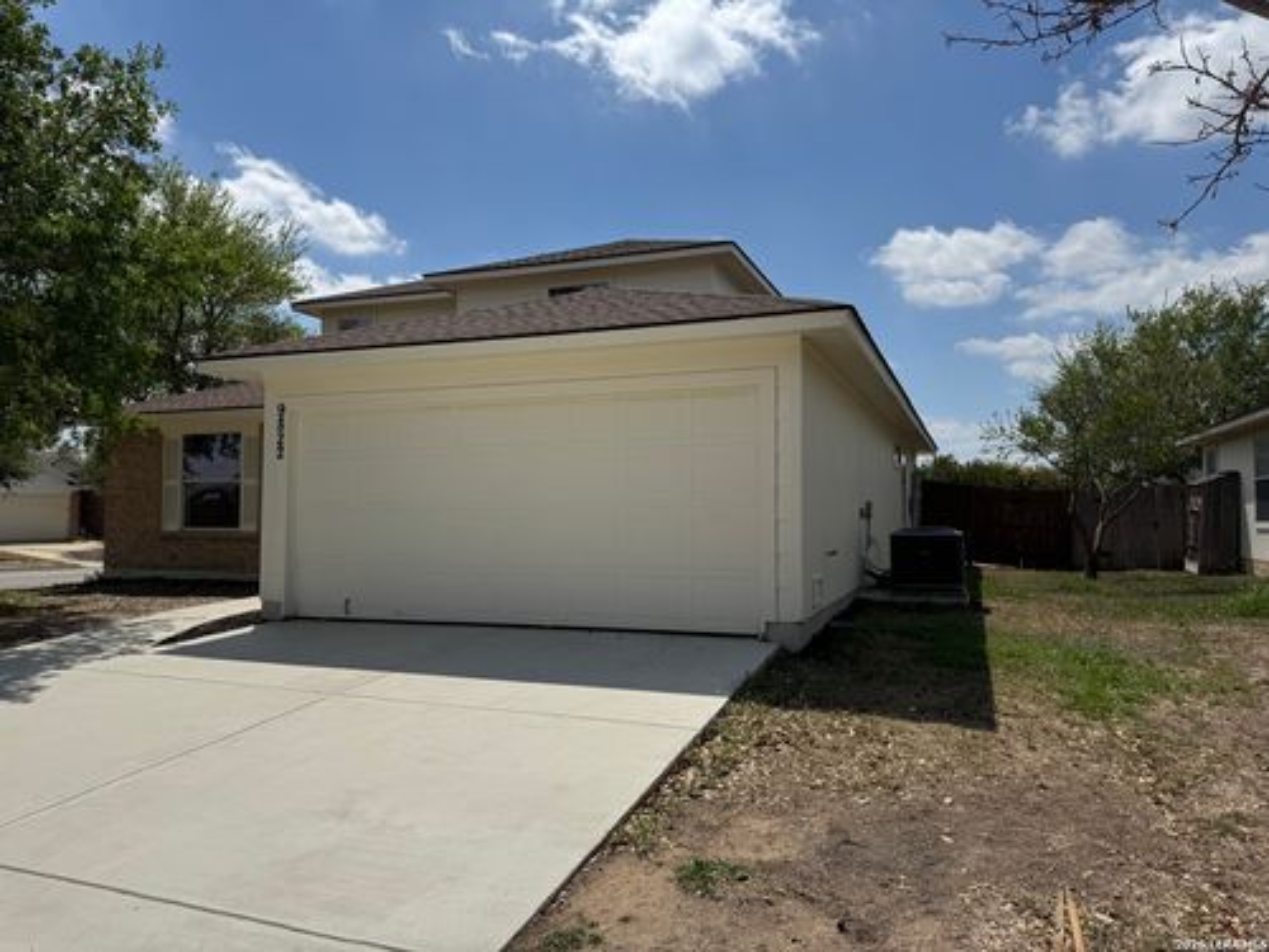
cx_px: 634
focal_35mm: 24
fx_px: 880
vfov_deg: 56.8
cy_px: 476
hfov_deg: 71.6
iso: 80
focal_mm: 6.76
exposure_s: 1/10417
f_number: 1.78
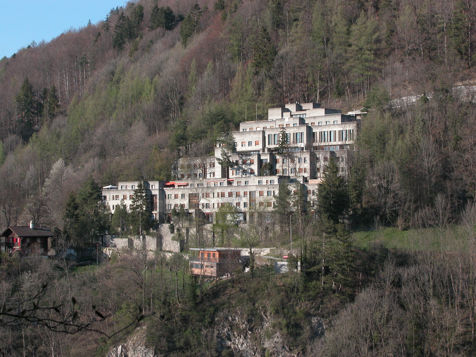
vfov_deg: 17.4
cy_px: 178
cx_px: 238
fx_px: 1169
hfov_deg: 23.0
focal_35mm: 85
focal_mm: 21.4
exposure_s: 1/240
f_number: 6
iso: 100
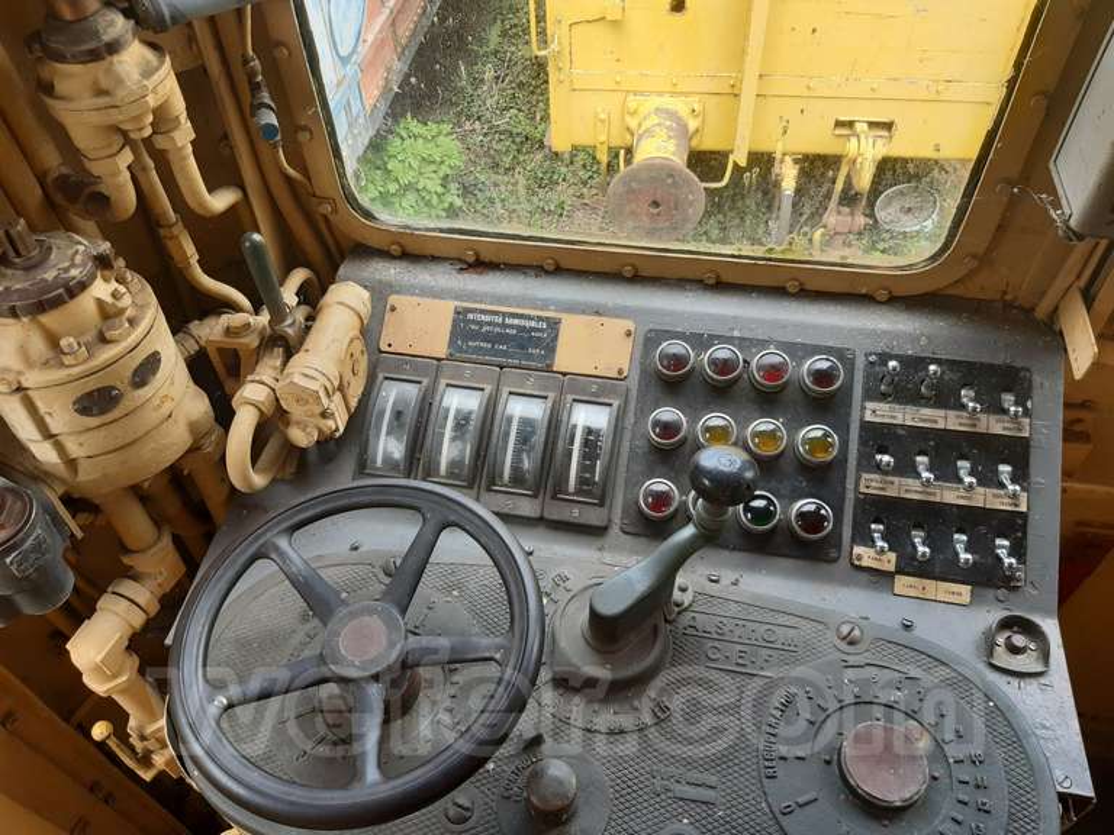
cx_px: 557
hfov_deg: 67.3
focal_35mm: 26
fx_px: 837
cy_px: 418
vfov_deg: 53.1
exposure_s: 1/127
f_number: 1.7
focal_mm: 3.92
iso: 40
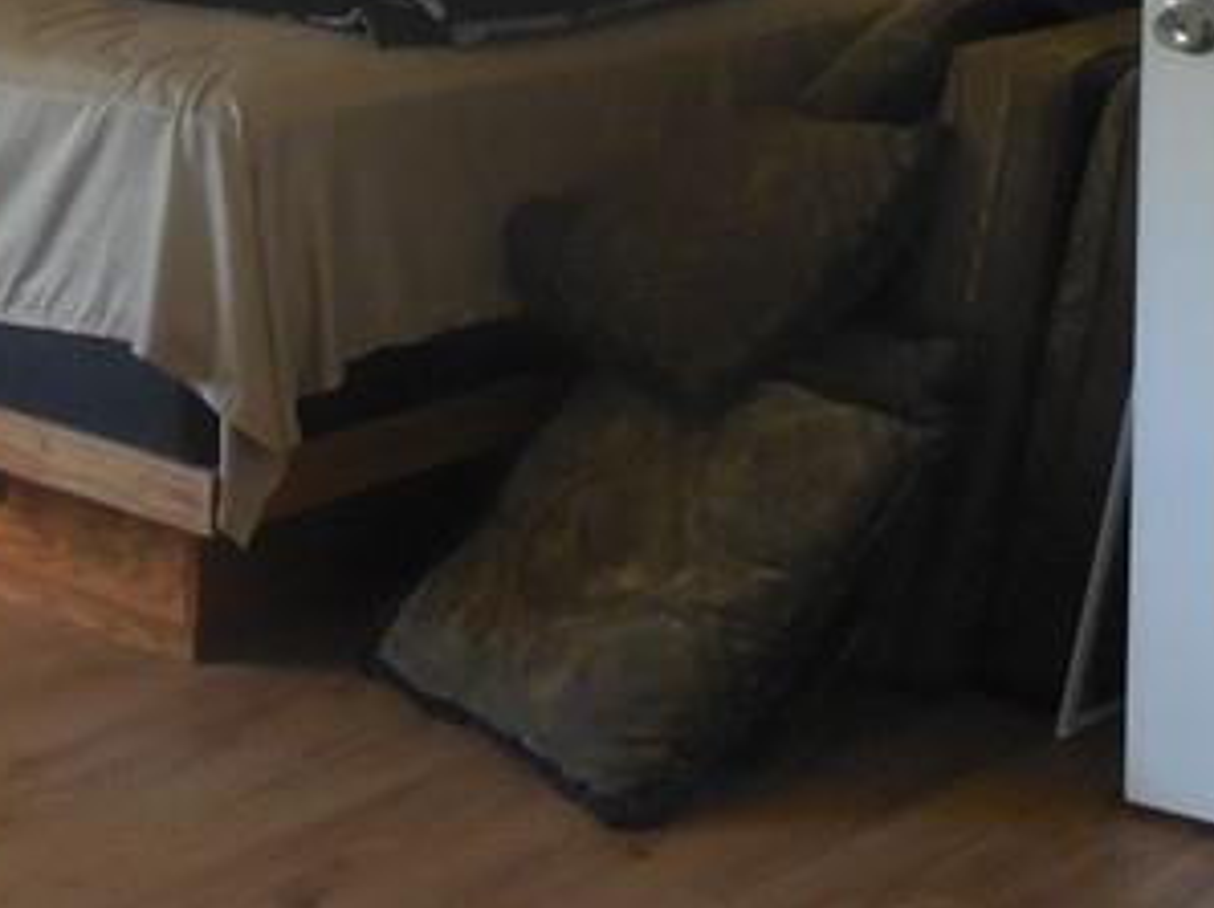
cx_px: 399
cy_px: -90
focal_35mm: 86
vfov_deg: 16.6
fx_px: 3014
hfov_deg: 22.7
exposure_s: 1/30
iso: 320
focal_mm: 4.5
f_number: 3.3
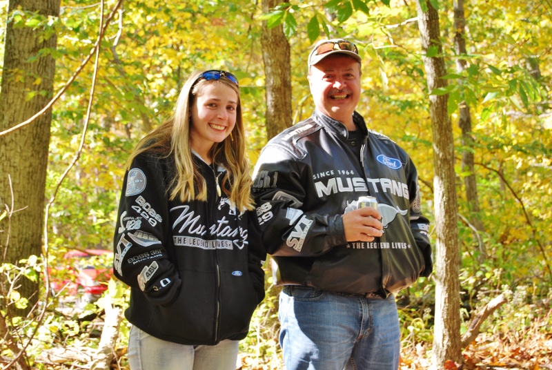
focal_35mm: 82
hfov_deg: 24.6
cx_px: 276
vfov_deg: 16.6
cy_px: 185
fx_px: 1267
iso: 200
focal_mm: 55
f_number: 5.6
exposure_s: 1/50
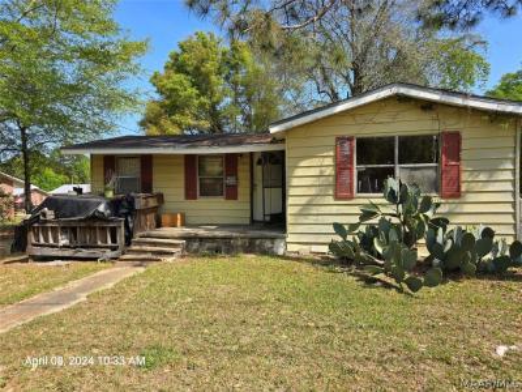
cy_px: 196
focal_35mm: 23
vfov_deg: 58.9
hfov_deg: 73.9
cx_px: 261
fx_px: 347
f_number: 1.7
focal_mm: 6.3
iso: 12
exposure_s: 1/445
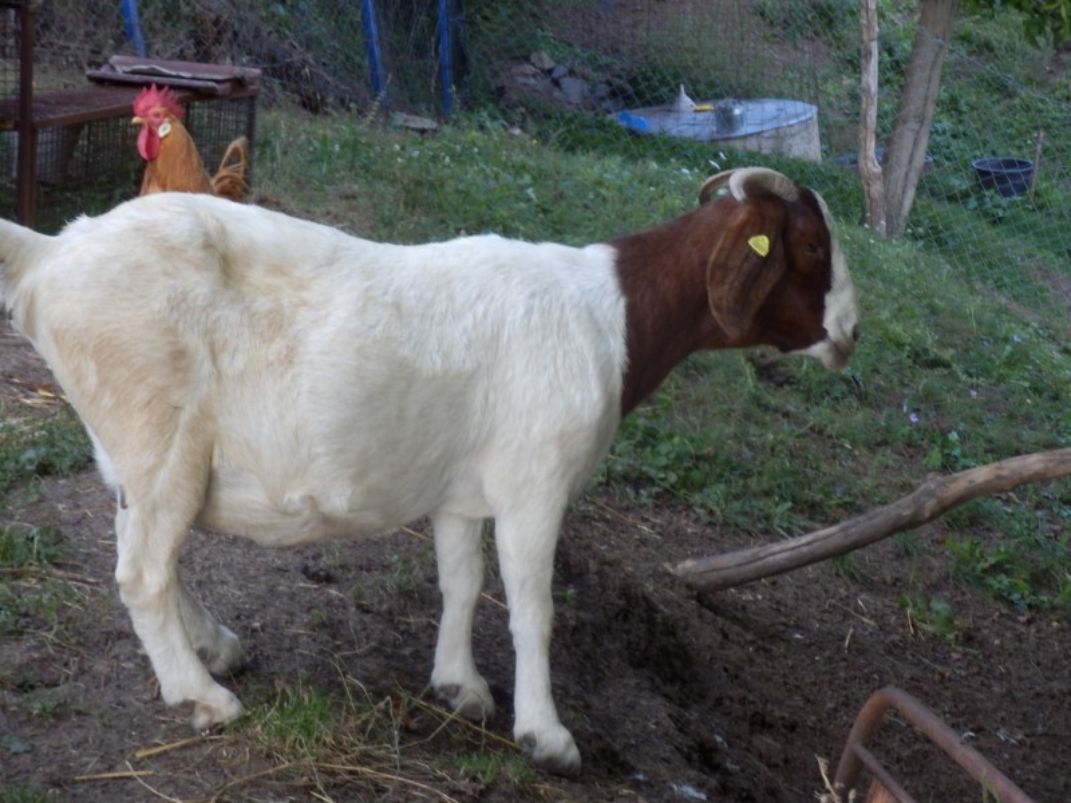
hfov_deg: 20.4
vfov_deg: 15.4
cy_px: 402
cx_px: 536
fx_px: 2970
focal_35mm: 96
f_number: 5.3
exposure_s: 1/60
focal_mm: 17.1
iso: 160
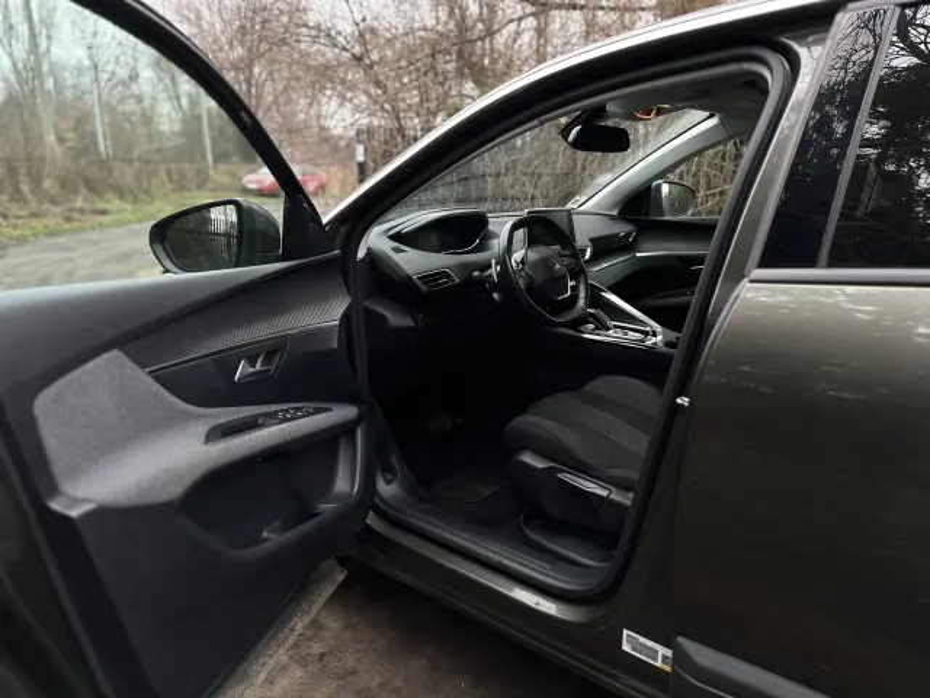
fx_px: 645
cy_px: 349
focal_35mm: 24
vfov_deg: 56.8
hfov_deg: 71.6
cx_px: 465
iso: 200
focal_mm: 6.86
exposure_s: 1/121
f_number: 1.78
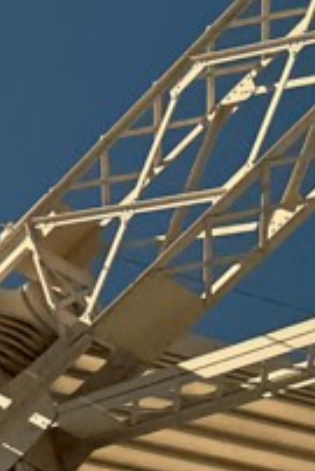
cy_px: 965
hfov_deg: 5.8
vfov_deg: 8.7
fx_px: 2909
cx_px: -572
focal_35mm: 222
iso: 80
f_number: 1.78
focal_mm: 6.76
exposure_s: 1/864
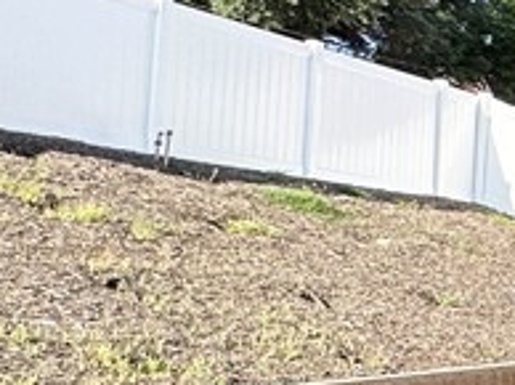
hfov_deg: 14.4
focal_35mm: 74
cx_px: 1288
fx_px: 1100
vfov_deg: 19.8
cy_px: 231
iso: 40
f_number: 2.2
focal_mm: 2.22
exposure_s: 1/1062
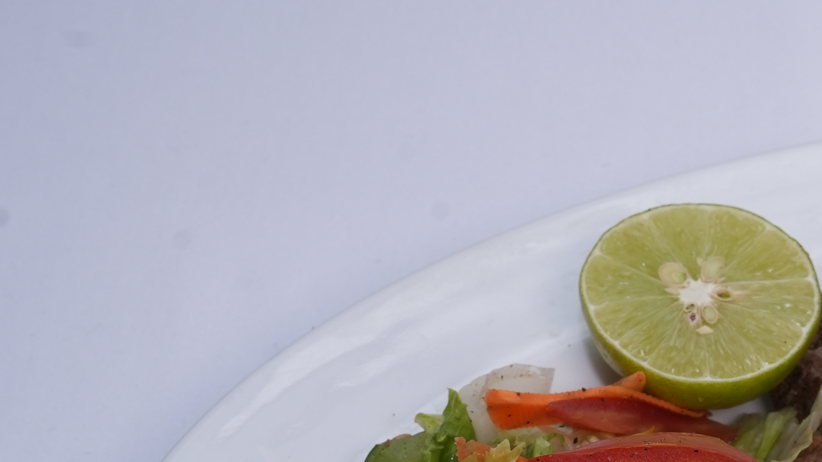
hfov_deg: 11.7
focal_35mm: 176
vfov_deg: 6.8
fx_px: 3836
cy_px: 660
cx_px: 1216
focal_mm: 50
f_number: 10
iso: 250
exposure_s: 1/100
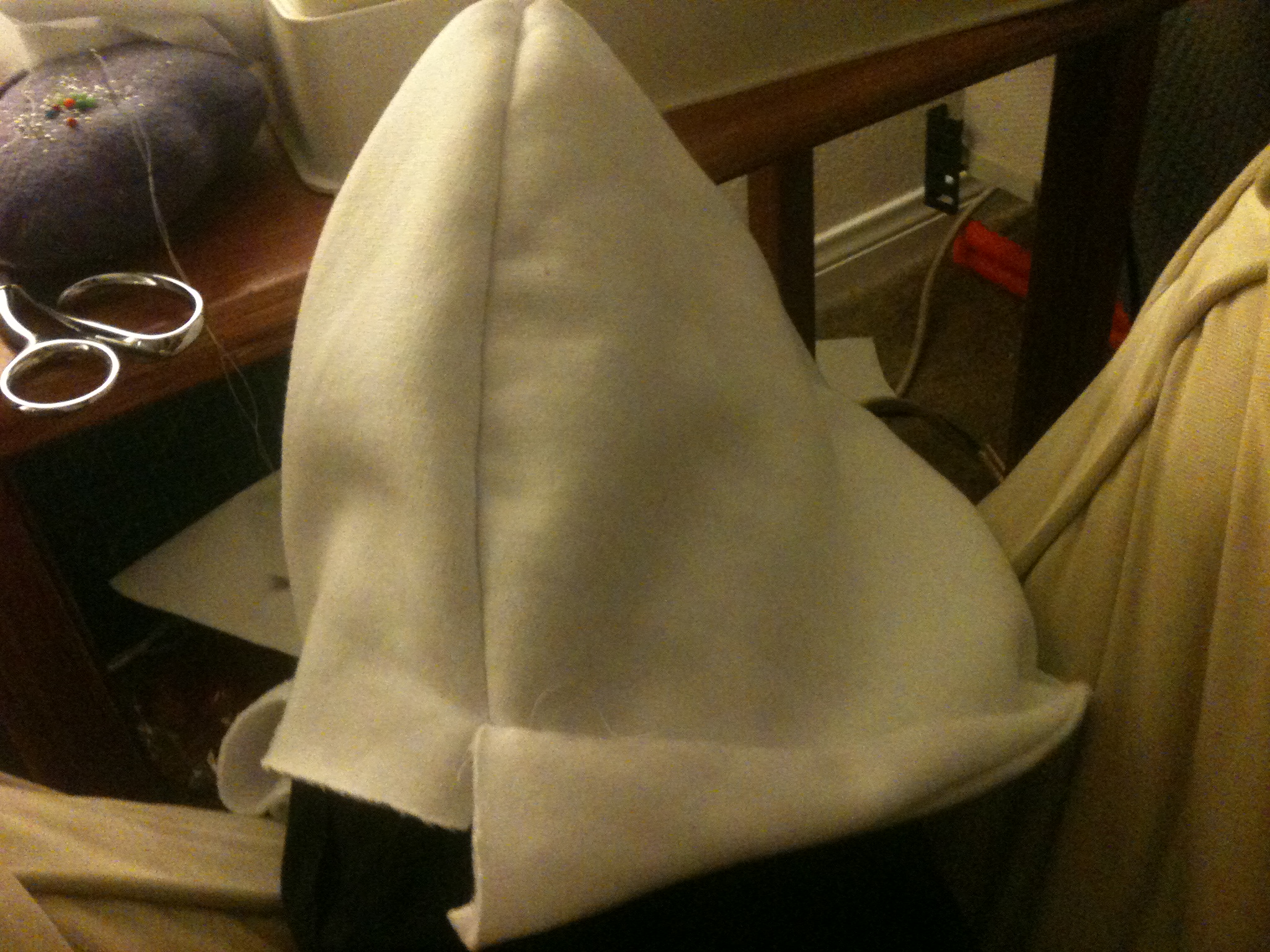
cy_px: 476
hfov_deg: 52.6
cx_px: 635
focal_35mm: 35
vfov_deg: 40.7
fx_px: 1284
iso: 500
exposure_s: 1/15
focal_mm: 3.85
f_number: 2.8
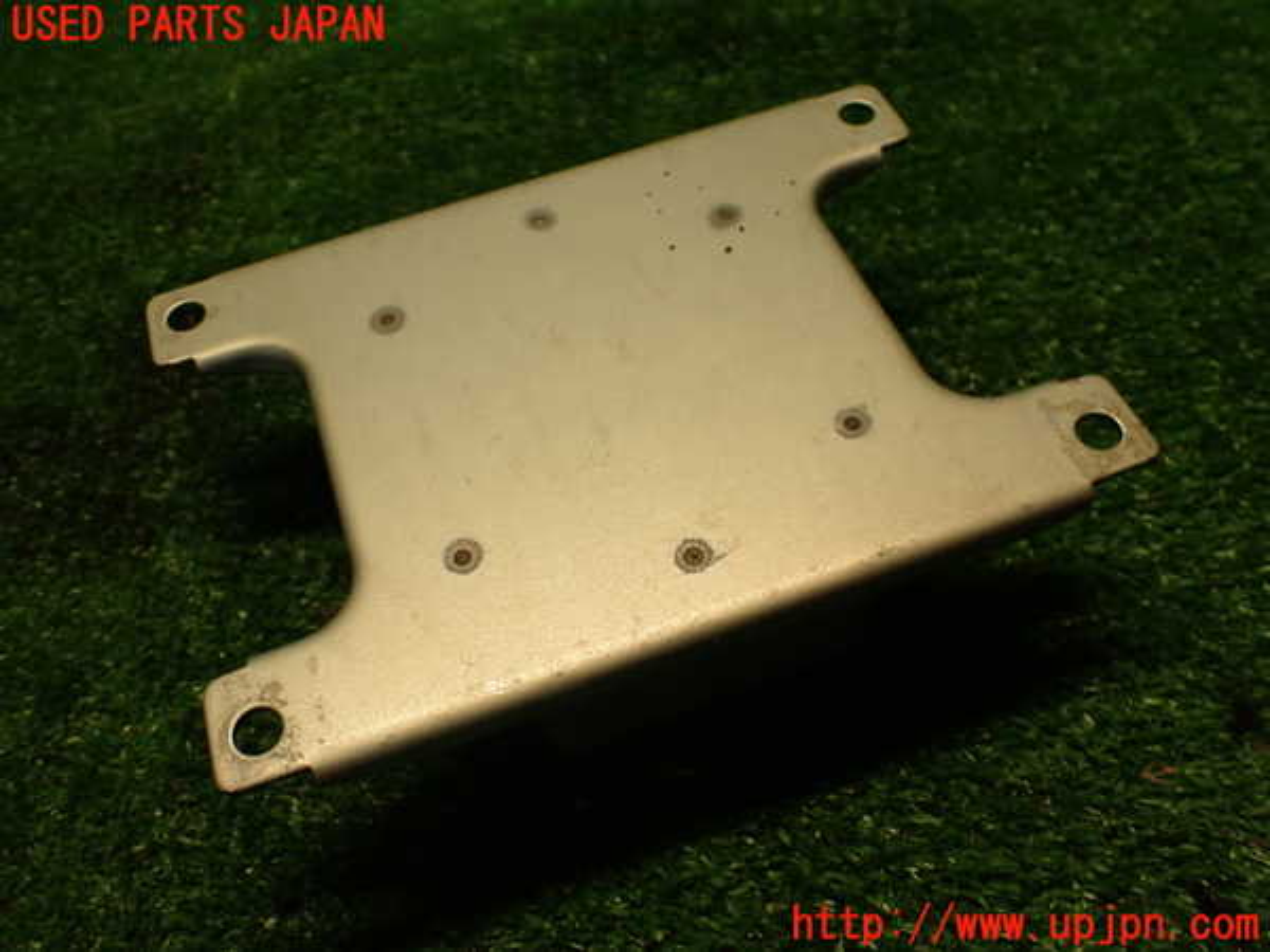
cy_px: 476
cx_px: 635
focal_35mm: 30
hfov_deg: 60.0
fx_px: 1101
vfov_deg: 46.8
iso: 200
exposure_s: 1/60
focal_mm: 5.4
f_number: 2.3
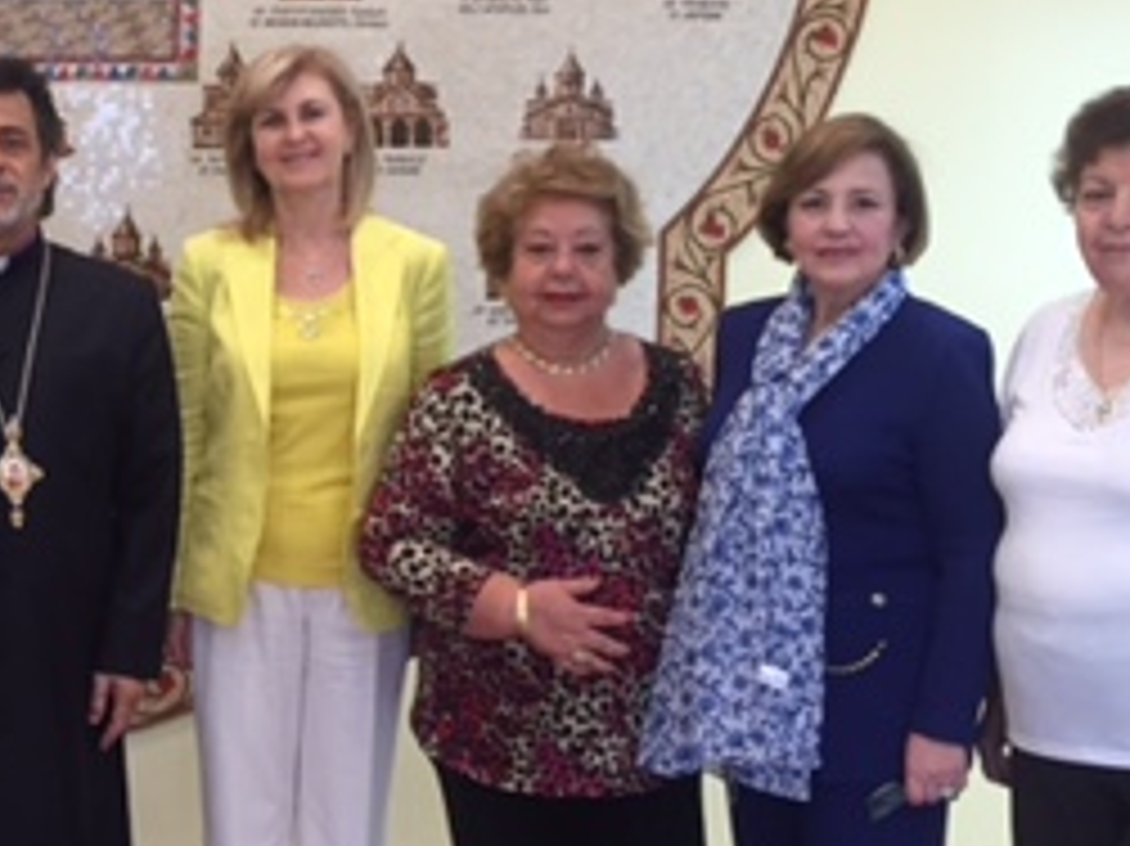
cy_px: 410
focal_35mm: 74
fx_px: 2414
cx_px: 50
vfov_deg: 19.9
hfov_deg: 25.3
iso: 100
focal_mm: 4.15
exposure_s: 1/30
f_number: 2.2
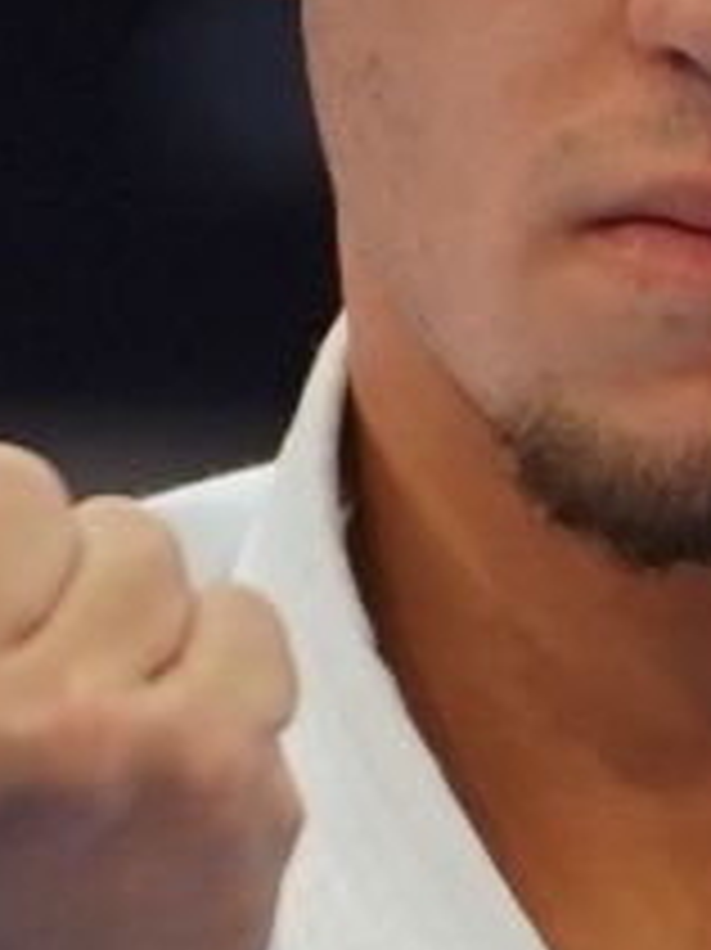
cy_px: 855
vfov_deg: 0.9
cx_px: 580
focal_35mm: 2297
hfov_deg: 0.6
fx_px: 62970
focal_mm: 187
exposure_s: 1/400
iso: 500
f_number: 2.8
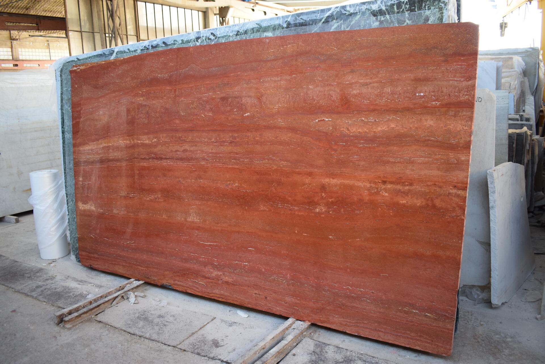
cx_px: 272
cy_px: 182
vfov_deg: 43.6
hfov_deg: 61.9
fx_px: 454
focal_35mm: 30
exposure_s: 1/60
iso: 500
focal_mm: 20
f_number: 4
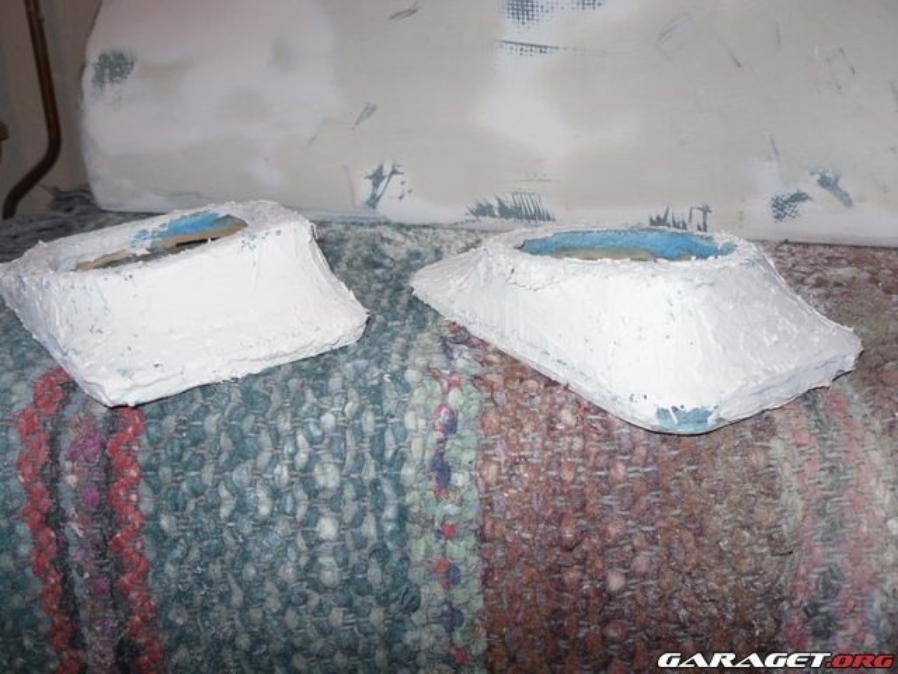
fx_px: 908
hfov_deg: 52.6
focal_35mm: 35
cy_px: 337
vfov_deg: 40.7
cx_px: 449
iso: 80
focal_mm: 6.3
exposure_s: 1/45
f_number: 3.5
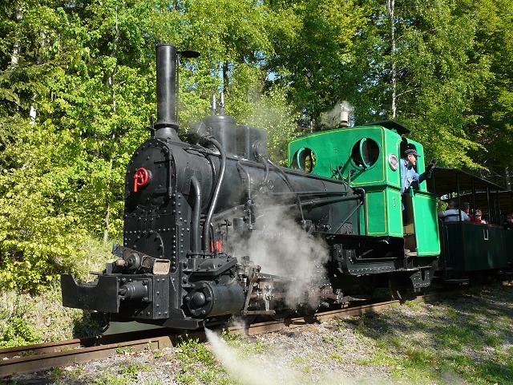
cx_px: 256
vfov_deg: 39.7
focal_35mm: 36
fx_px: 534
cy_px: 192
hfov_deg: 51.4
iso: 100
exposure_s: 1/640
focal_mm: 4.6
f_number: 2.8
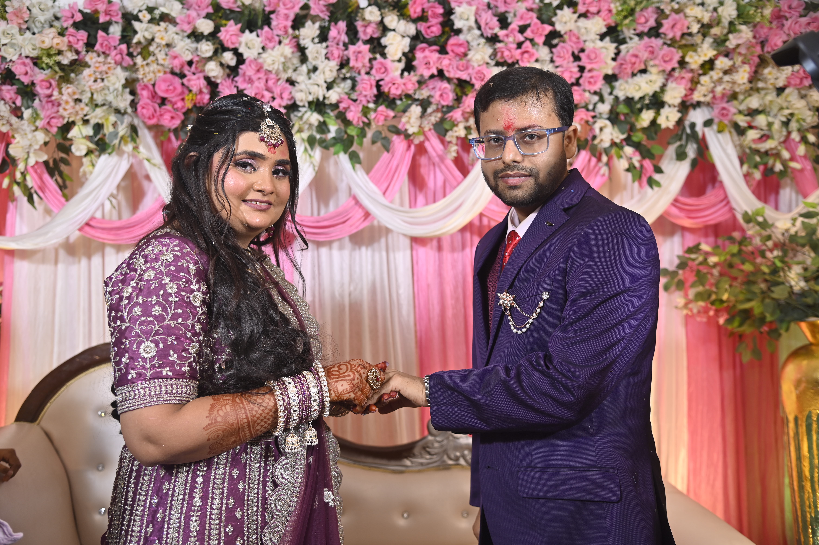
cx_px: 410
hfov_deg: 58.7
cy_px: 272
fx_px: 727
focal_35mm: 32
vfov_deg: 41.1
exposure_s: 1/160
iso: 160
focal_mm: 32
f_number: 4
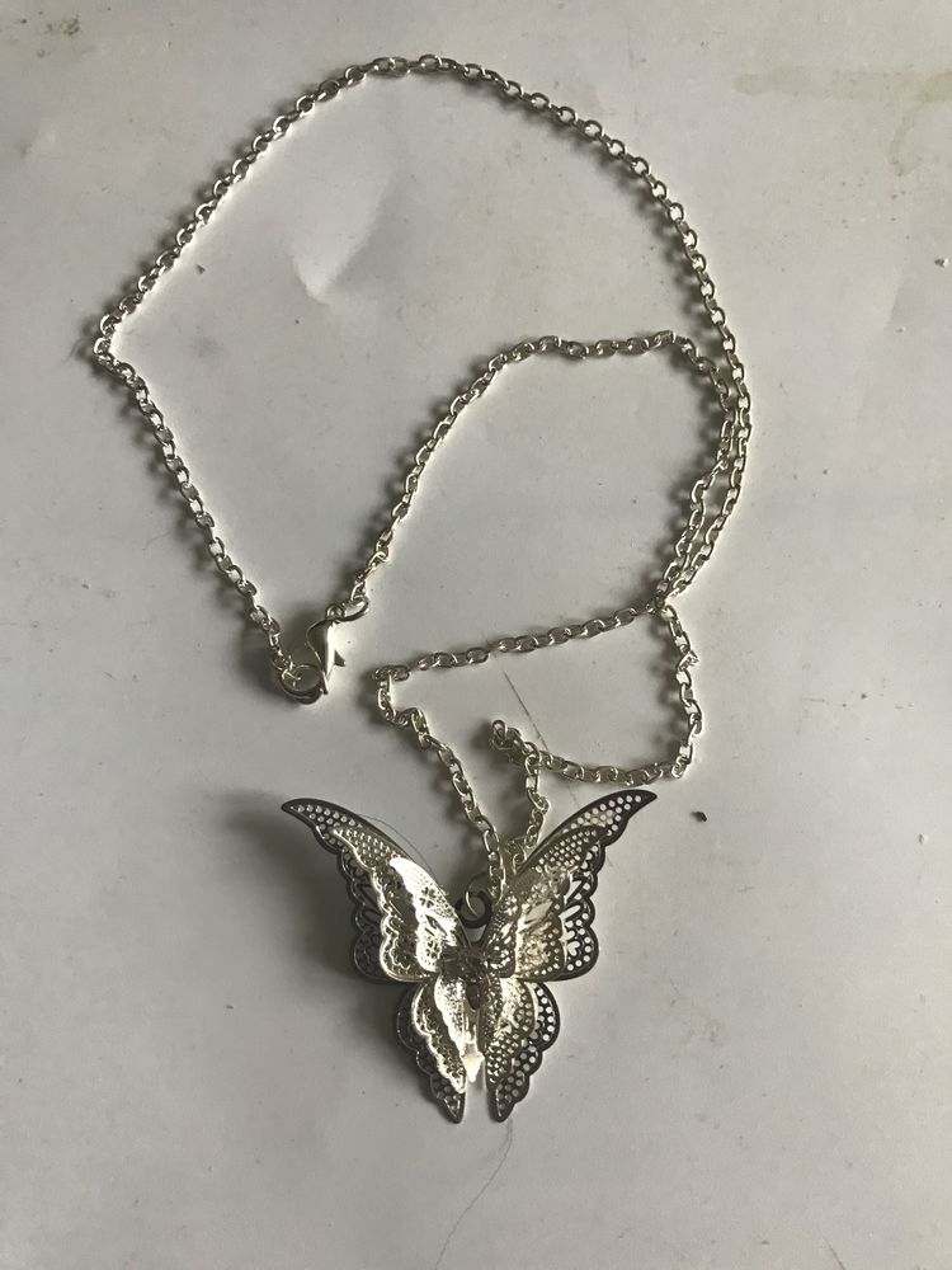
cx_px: 476
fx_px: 1027
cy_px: 635
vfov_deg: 63.4
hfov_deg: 49.7
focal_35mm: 28
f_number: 1.8
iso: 50
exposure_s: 1/17
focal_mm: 3.99
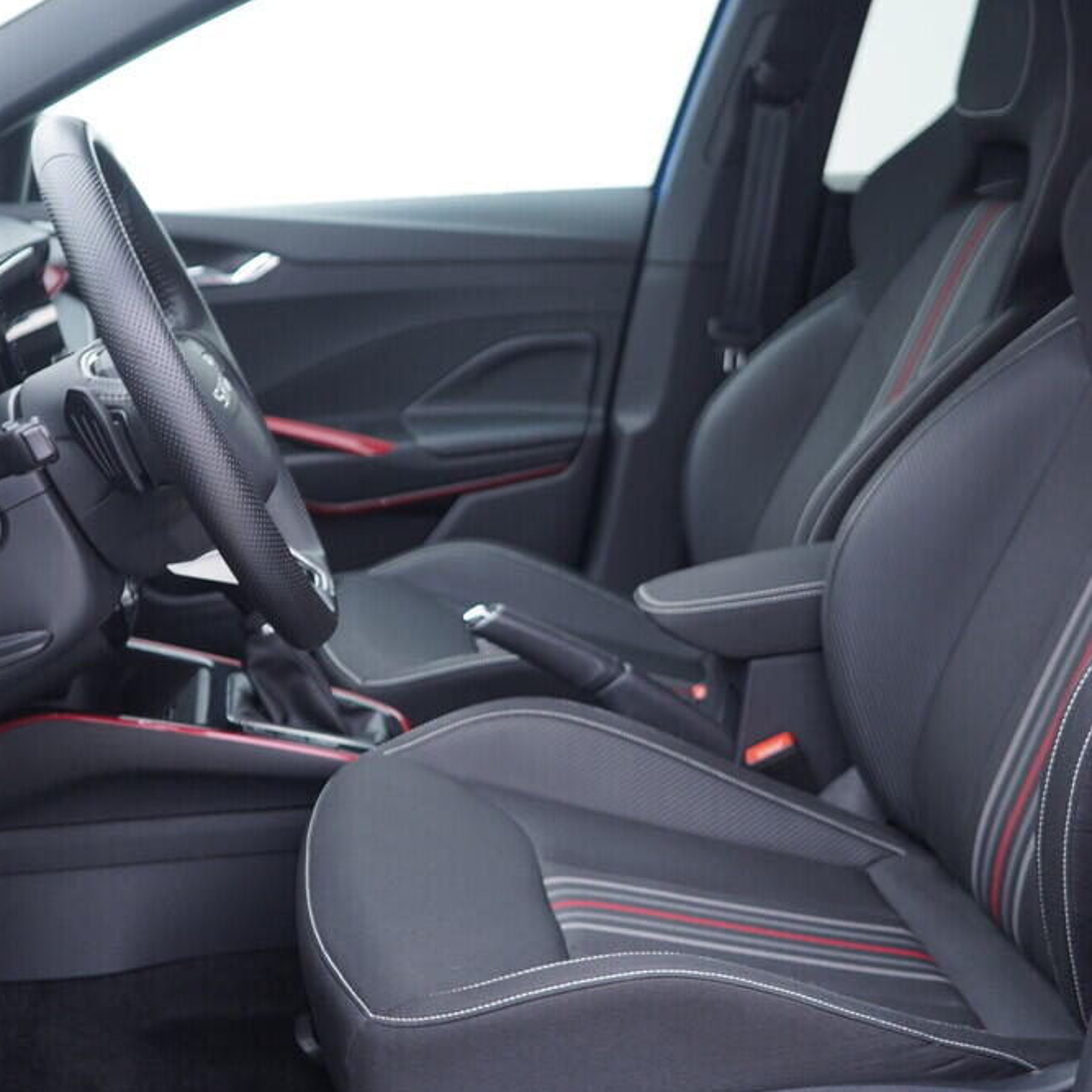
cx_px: 594
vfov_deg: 36.1
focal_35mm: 47
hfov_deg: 36.0
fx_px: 1677
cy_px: 557
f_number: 2.8
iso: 250
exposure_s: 1/40
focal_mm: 24
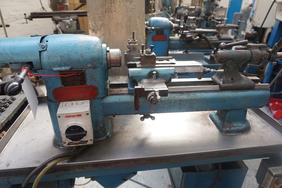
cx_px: 141
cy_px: 94
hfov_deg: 73.7
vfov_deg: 53.1
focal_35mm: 24
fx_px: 188
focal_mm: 16
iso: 640
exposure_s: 1/160
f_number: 4
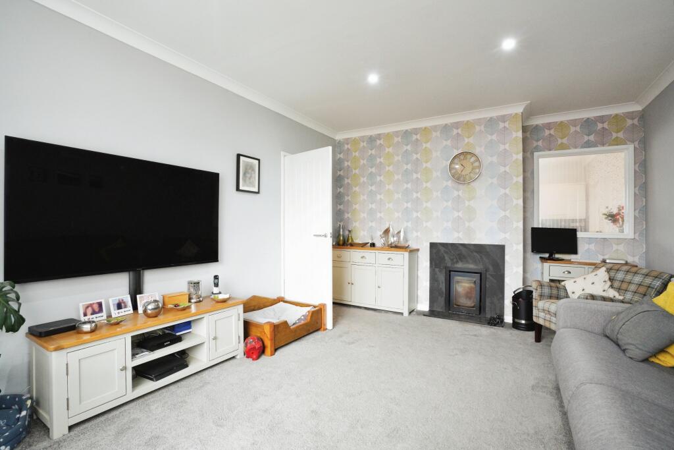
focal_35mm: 16
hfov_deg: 96.7
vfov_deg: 73.8
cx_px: 337
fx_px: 300
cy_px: 225
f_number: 9
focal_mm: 16
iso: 2000
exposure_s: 1/40
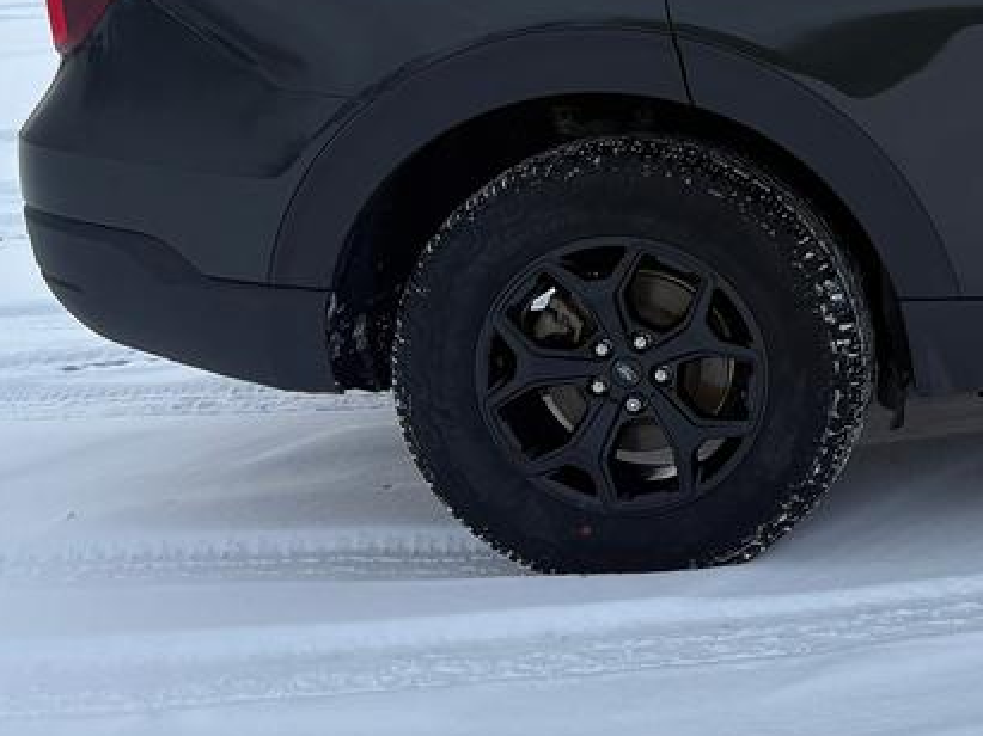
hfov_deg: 21.2
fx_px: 2300
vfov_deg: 18.0
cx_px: 1368
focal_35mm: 81
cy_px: 119
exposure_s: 1/475
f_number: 1.6
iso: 50
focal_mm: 5.96
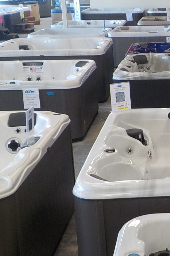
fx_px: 538
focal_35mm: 76
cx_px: 239
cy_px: 142
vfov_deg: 26.6
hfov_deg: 16.6
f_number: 3.3
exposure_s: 1/40
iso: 125
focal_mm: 4.1
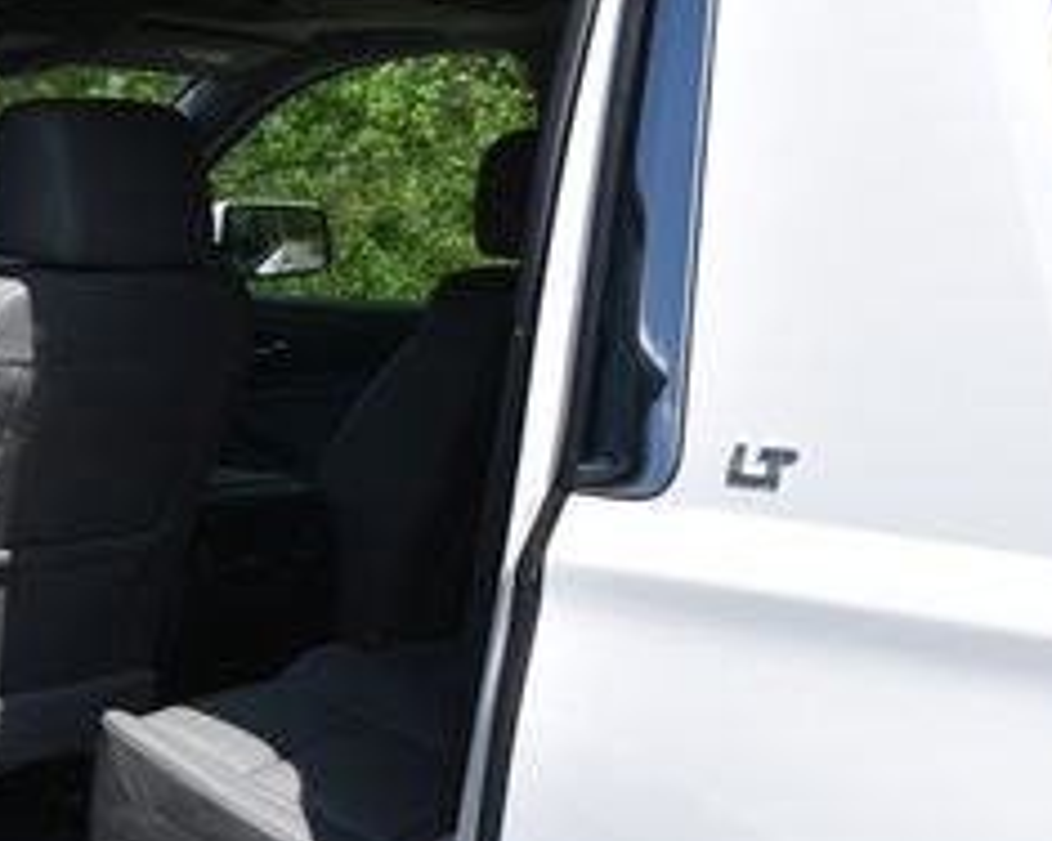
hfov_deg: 24.6
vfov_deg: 21.9
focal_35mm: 69
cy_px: 646
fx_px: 2148
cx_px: -246
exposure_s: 1/250
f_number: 8
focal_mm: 18
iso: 100
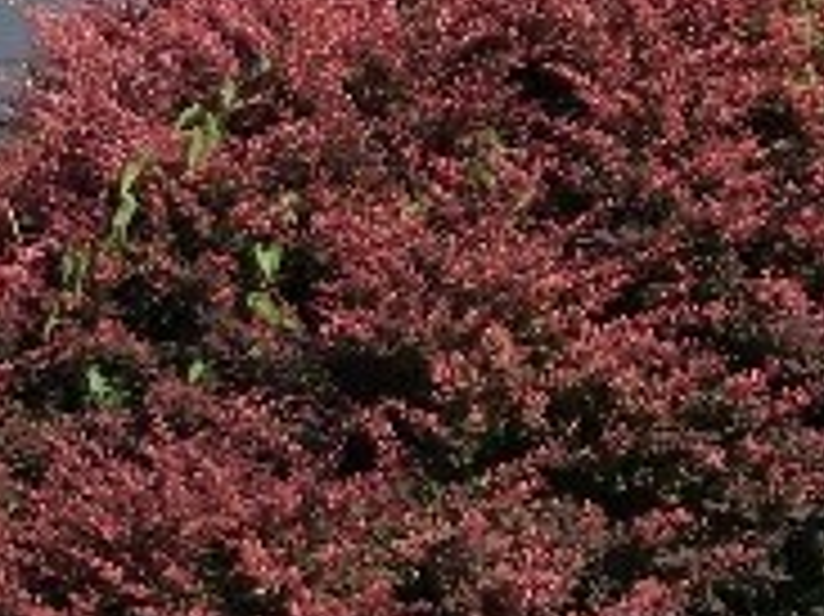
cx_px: -1018
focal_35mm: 157
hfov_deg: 11.0
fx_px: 3735
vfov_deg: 9.4
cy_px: 418
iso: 20
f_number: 1.8
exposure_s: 1/2740
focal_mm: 3.99
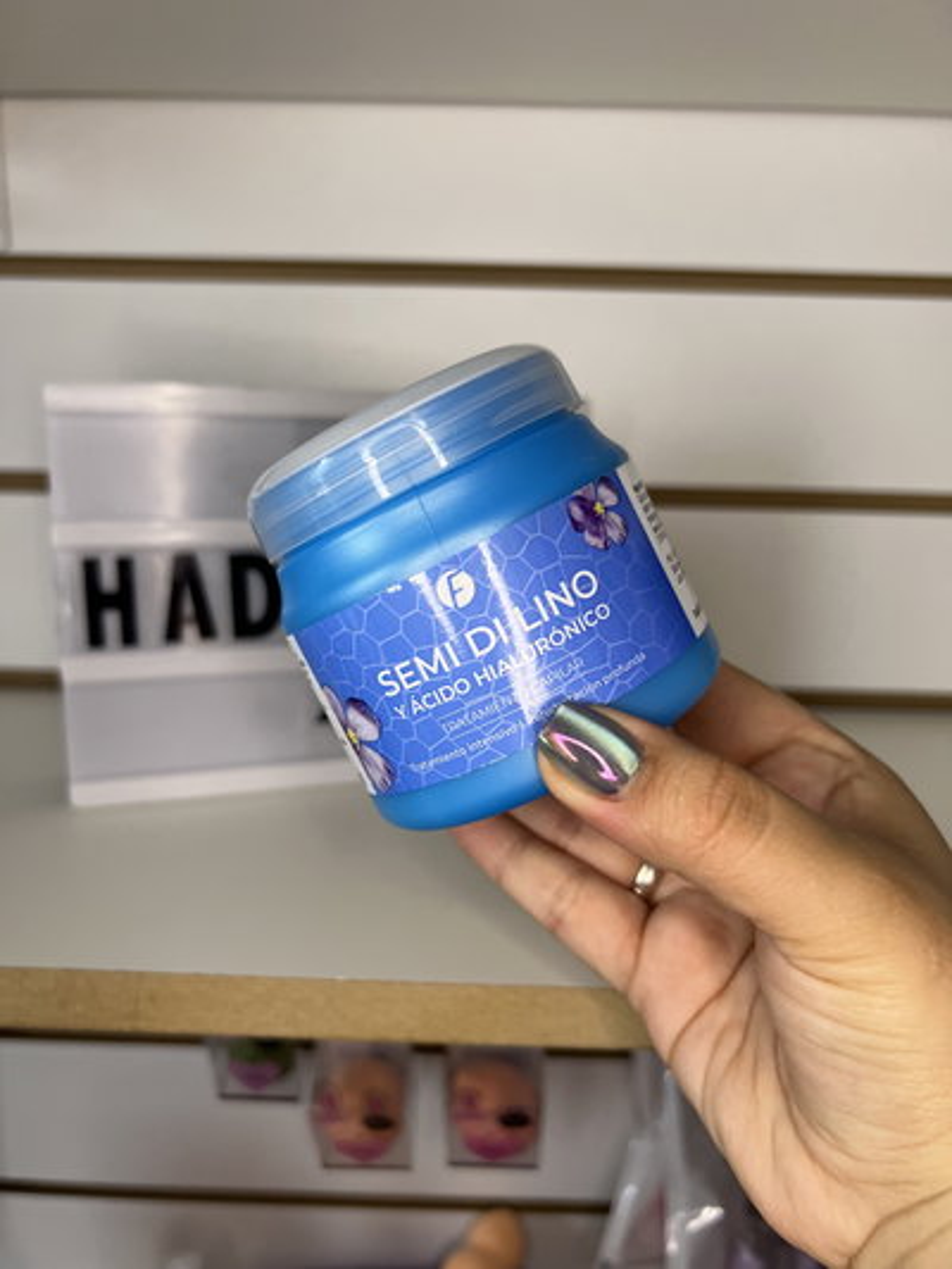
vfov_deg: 67.3
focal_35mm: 26
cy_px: 634
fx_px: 953
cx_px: 476
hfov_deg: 53.1
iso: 125
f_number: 1.5
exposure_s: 1/107
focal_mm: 5.7
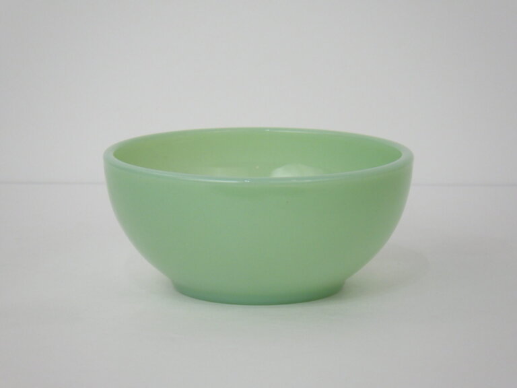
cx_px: 258
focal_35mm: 140
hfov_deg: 14.1
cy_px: 194
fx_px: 2091
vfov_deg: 10.6
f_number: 5.5
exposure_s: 1/80
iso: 125
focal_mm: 25
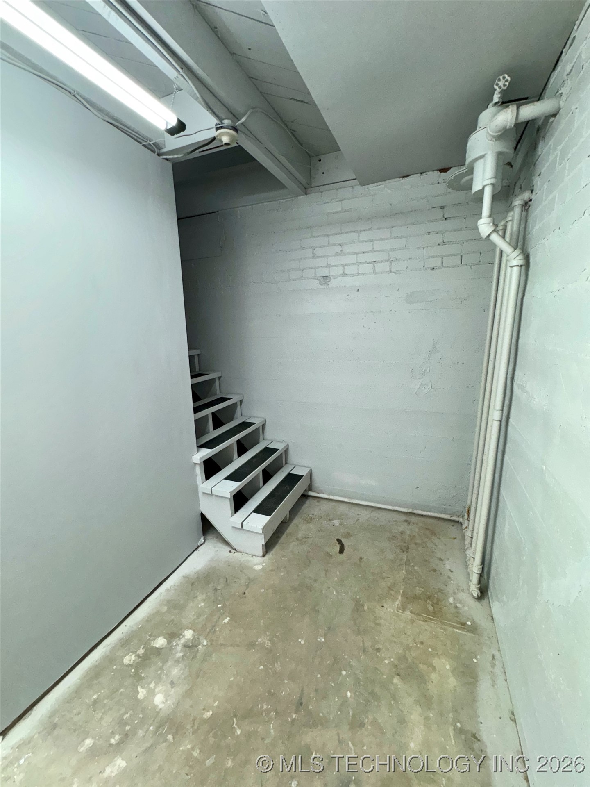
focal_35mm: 14
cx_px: 295
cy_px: 394
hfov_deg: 85.7
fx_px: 318
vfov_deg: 102.1
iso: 200
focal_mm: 2.22
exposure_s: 1/120
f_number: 2.2
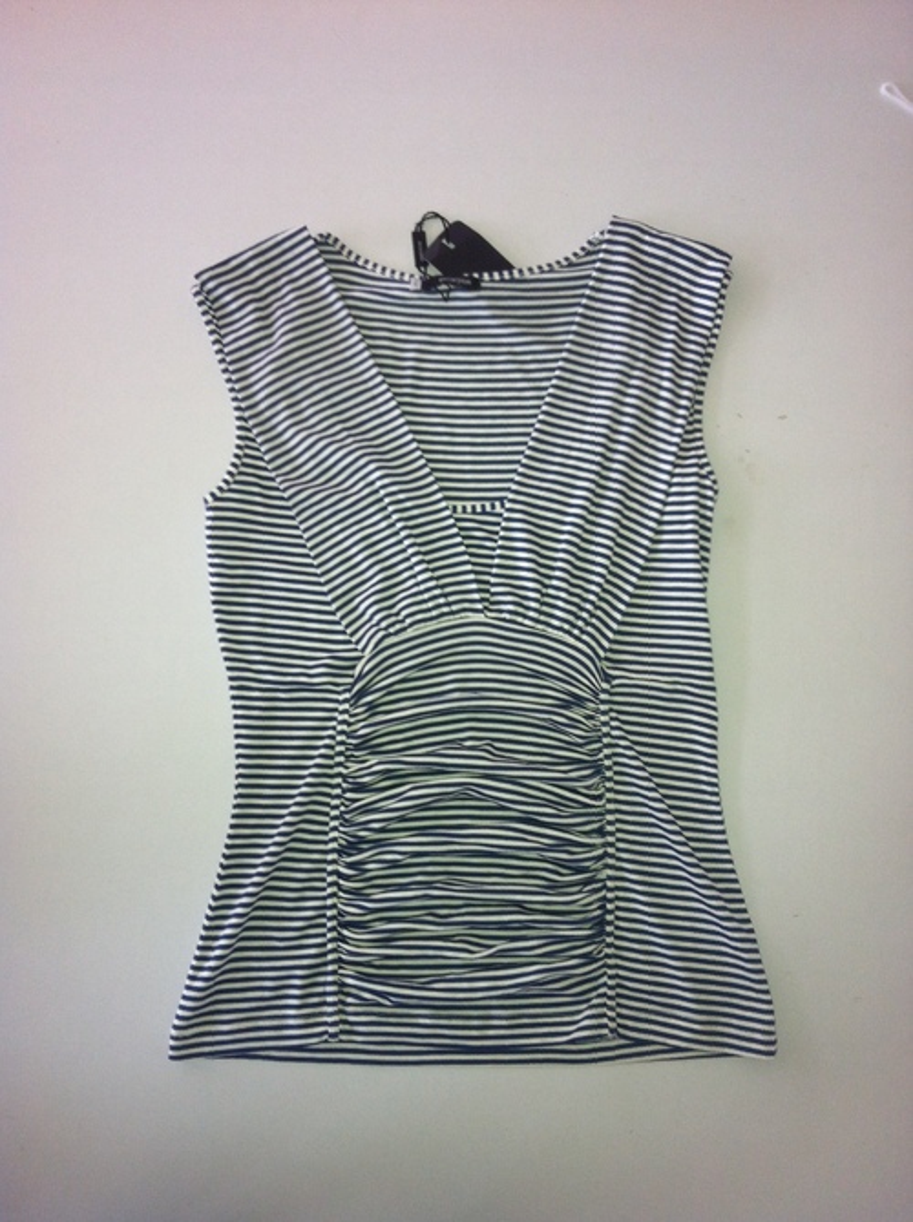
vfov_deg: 52.7
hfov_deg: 40.6
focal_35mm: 35
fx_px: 1234
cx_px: 456
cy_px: 611
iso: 80
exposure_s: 1/17
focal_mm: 3.85
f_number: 2.8
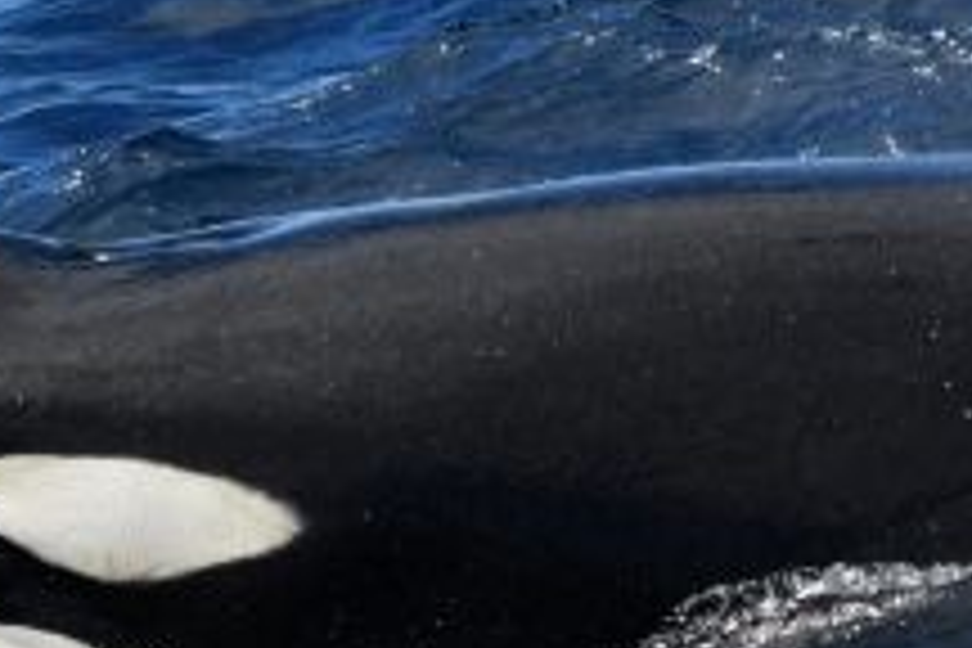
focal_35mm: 1039
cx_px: 940
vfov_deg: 1.3
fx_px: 28051
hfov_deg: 2.0
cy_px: 142
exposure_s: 1/8000
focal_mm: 280
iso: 1000
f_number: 5.6
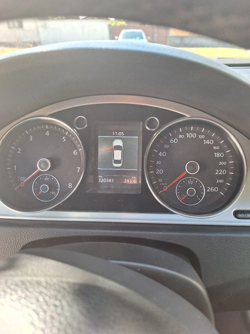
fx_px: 221
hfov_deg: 58.9
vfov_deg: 73.9
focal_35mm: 23
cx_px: 125
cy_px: 167
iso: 50
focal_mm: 5.54
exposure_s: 1/100
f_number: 1.8
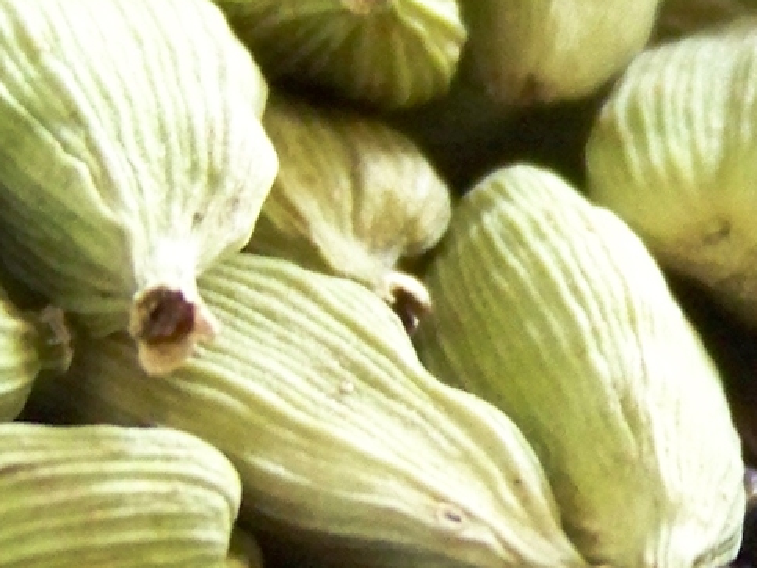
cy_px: 356
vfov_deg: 7.3
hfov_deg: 9.7
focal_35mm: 203
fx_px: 4438
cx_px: 762
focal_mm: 7.6
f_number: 2.8
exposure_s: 1/13
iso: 400
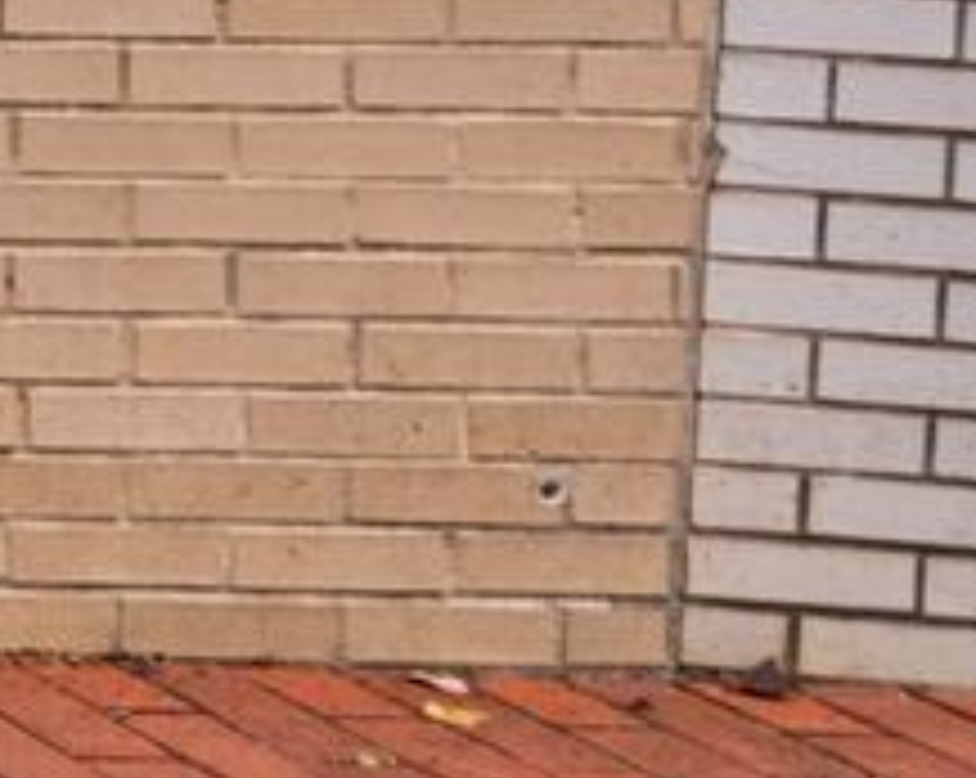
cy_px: -868
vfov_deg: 9.9
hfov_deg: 7.3
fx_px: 4096
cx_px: -3346
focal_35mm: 142
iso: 400
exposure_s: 1/400
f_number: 5
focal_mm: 16
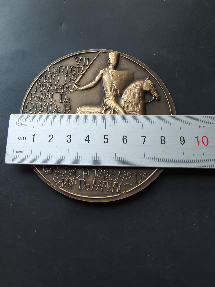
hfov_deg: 58.9
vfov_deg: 73.9
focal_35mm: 23
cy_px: 144
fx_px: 190
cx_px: 108
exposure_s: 1/108
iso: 1600
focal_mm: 2.32
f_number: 2
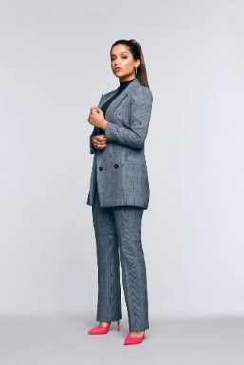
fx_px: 711
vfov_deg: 28.8
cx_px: 122
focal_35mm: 70
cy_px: 182
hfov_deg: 19.5
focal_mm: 70
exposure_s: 1/200
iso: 200
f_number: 11
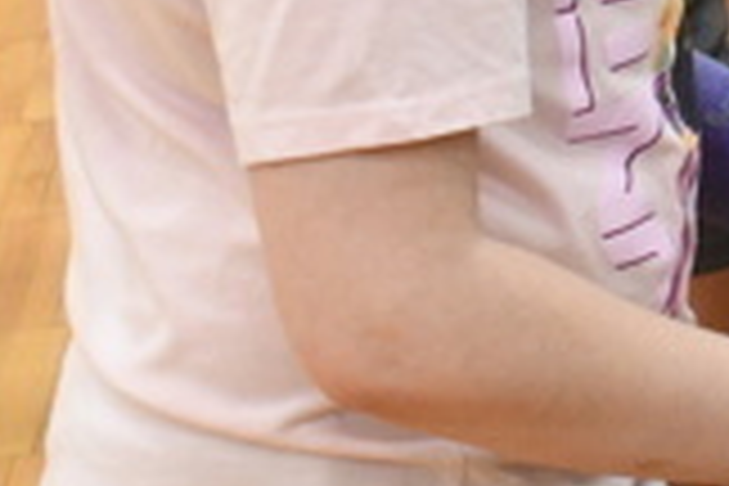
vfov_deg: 5.9
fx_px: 4596
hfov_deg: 8.3
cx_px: 1724
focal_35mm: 227
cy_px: -430
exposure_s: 1/200
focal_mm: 31
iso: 3200
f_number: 7.1
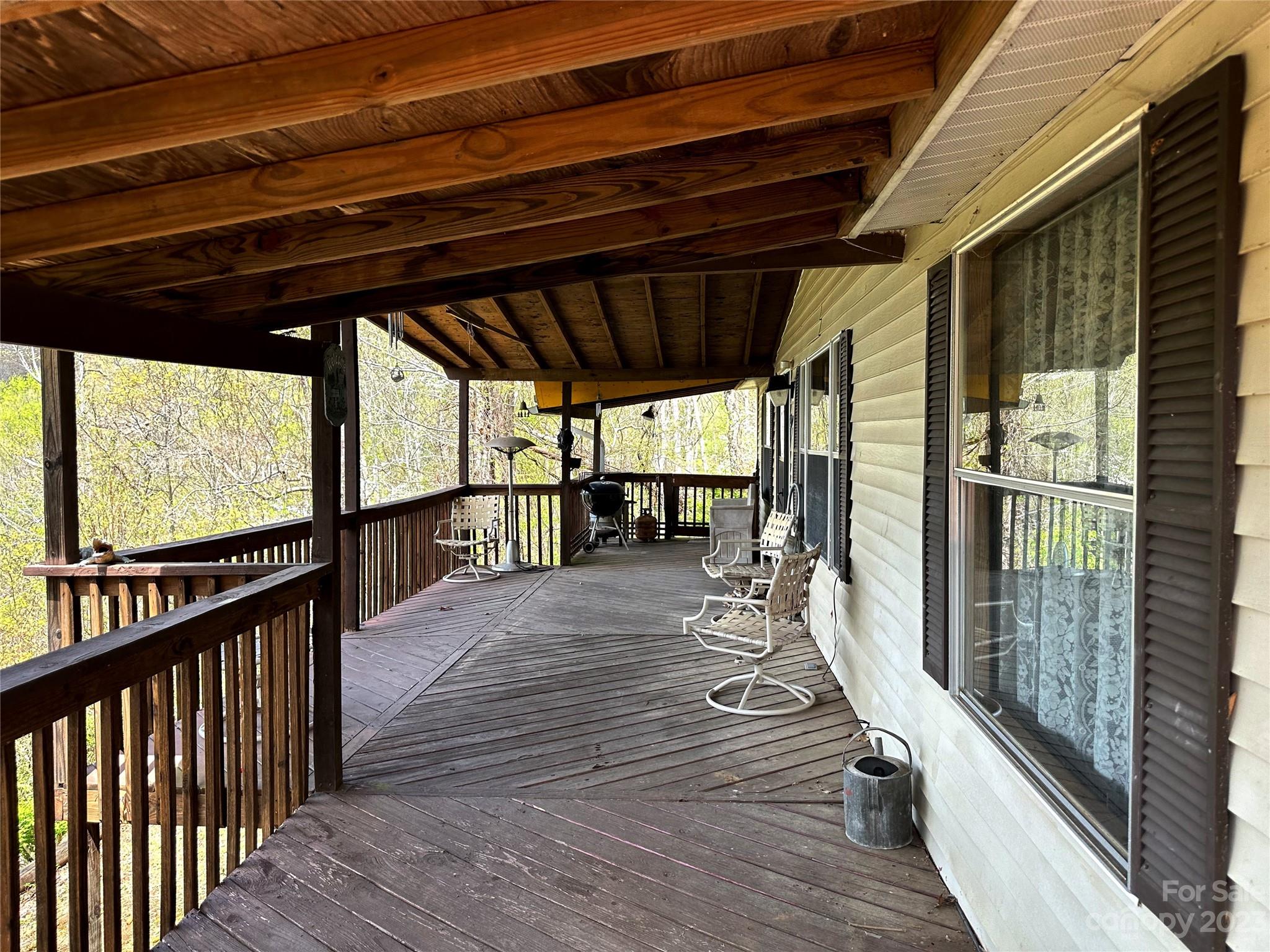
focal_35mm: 24
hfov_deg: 71.6
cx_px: 635
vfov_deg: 56.8
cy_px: 476
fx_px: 881
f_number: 1.78
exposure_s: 1/401
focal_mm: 6.86
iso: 80
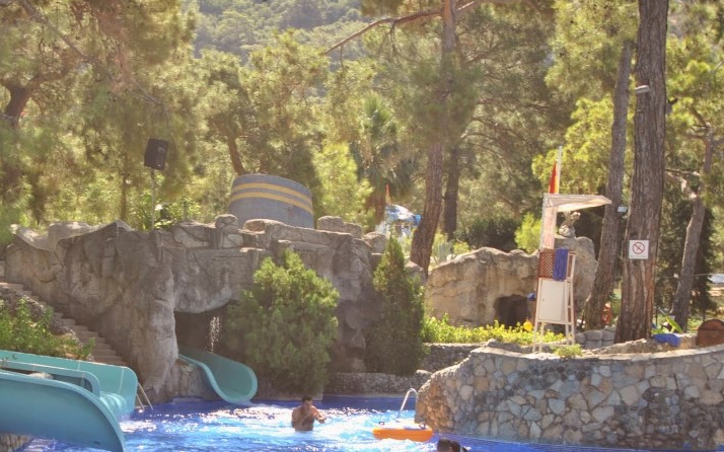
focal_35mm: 59
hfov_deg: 34.2
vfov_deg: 21.6
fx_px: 1164
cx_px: 242
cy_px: 387
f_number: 5.6
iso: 100
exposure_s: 1/125
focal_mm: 24
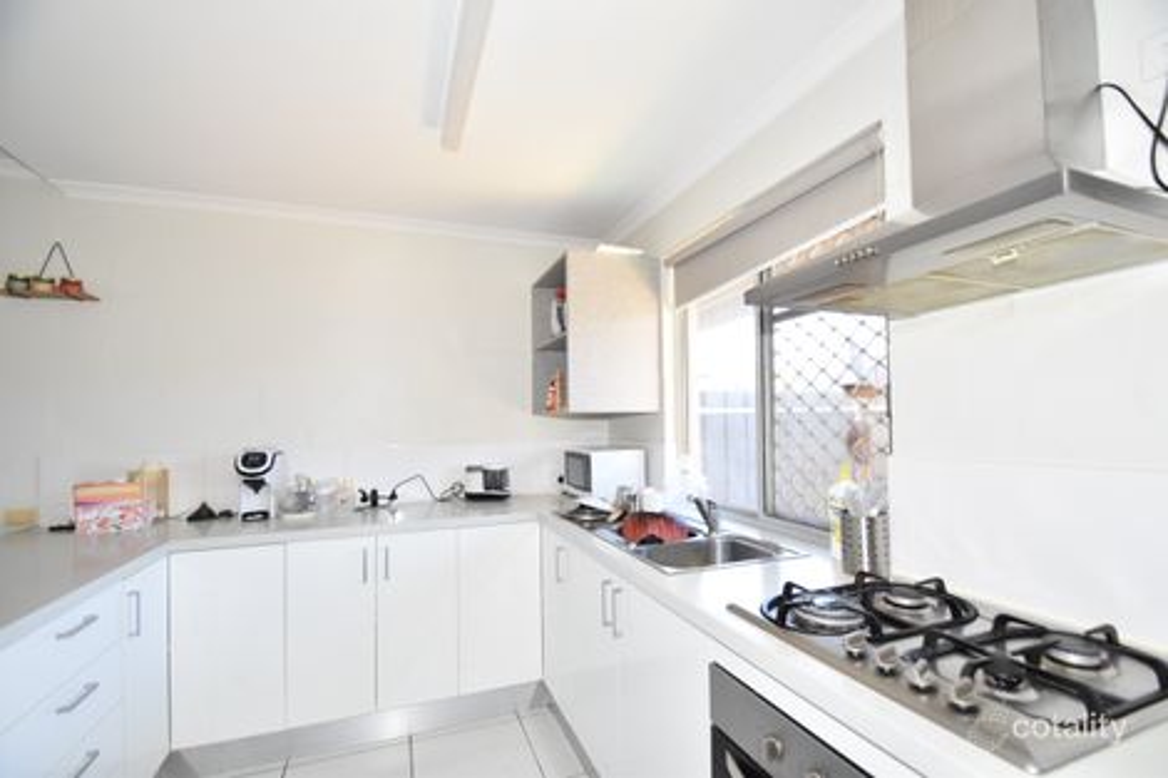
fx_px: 486
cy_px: 389
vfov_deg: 77.3
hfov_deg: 100.4
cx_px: 584
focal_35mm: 15
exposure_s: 1/160
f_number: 4.5
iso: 800
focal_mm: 10
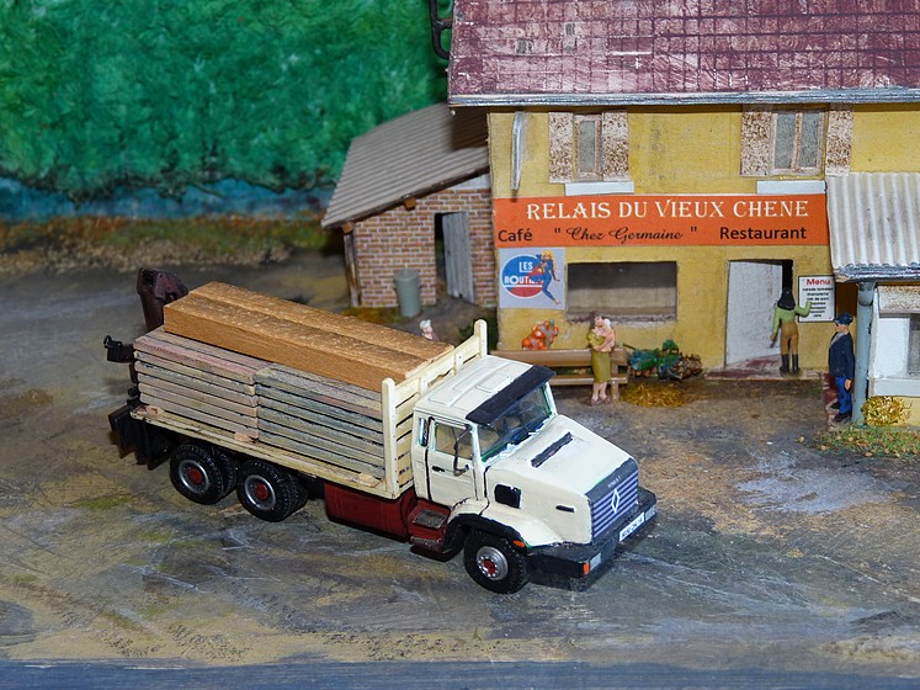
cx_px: 473
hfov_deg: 26.0
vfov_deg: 19.6
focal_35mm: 75
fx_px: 1993
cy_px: 351
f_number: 3.4
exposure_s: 1/40
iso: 100
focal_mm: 12.4
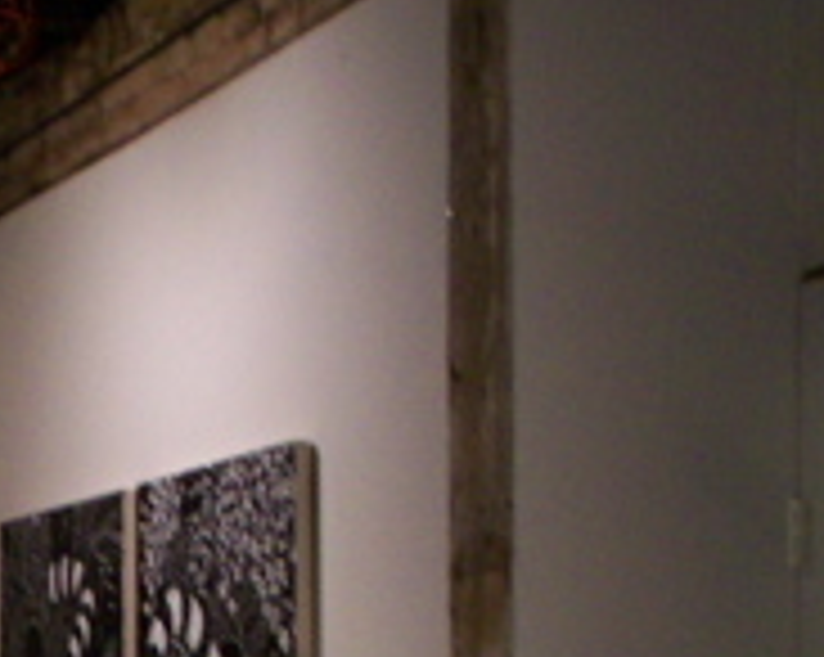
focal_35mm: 123
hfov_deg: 15.2
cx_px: -144
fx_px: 2996
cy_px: 896
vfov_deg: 12.1
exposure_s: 1/8
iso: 200
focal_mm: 6
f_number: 4.5
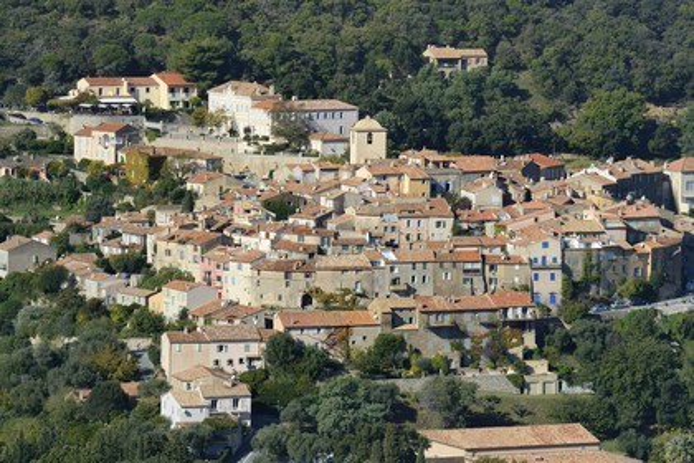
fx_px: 3855
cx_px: 347
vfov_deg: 6.9
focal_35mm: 200
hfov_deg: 10.3
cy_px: 232
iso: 800
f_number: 14
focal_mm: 200
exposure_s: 1/1250
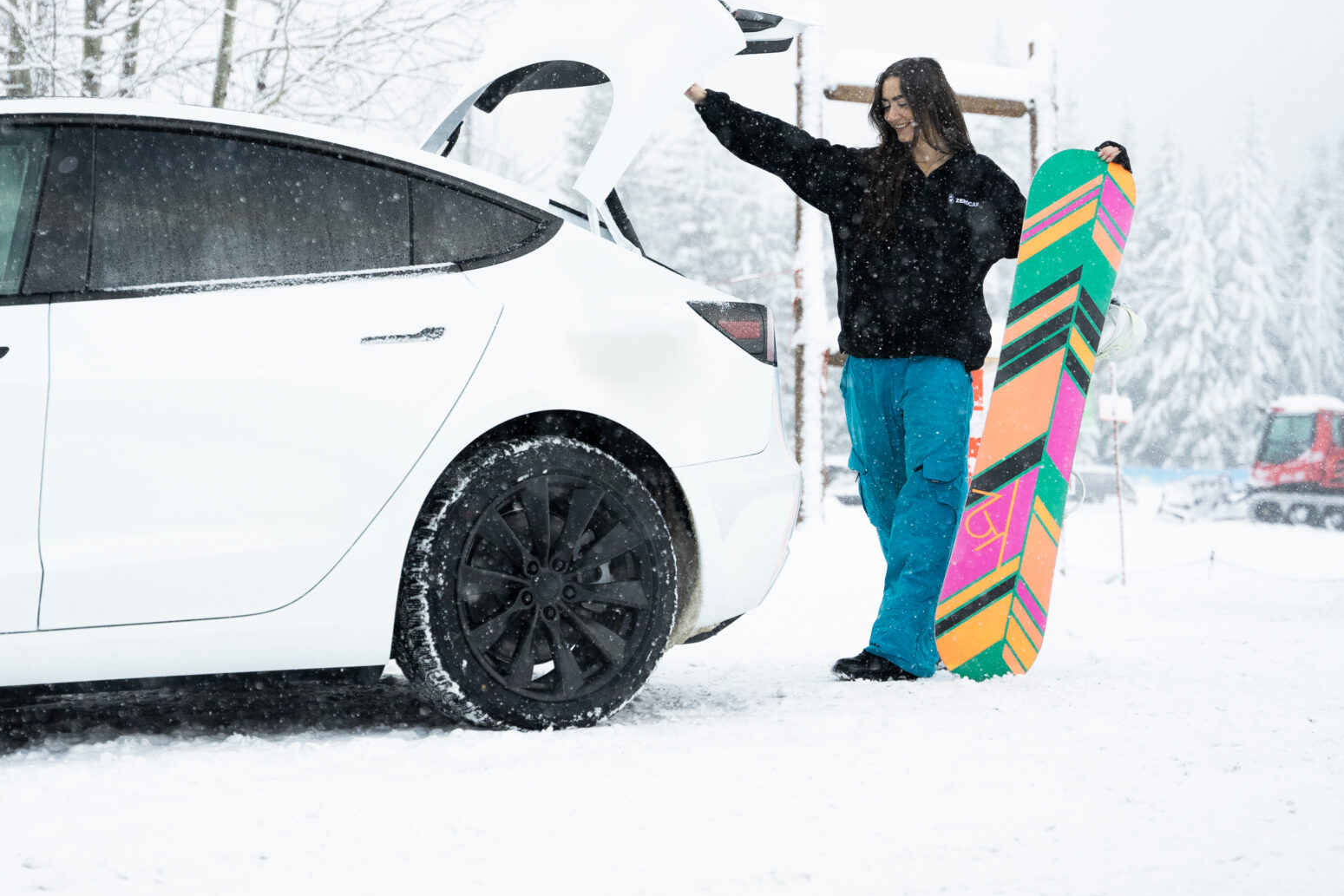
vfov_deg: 16.6
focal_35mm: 82
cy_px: 196
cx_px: 541
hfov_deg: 24.8
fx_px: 3055
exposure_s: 1/640
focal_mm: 49.5
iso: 1000
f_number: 3.2
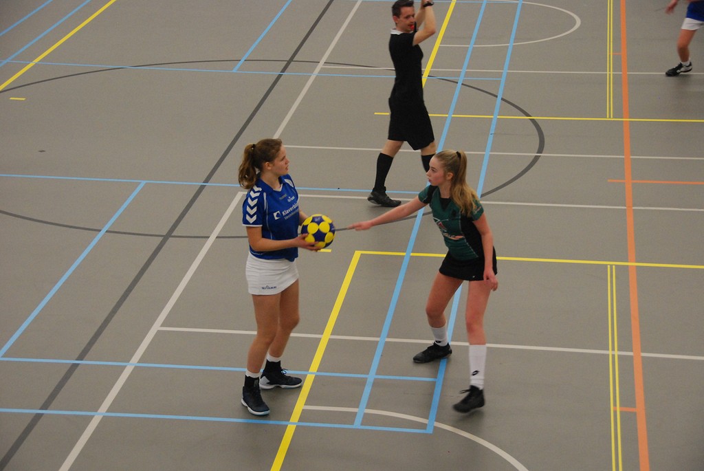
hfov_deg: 24.6
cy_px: 236
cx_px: 352
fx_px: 1615
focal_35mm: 82
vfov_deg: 16.6
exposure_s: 1/100
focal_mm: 55
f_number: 4.8
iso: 1250
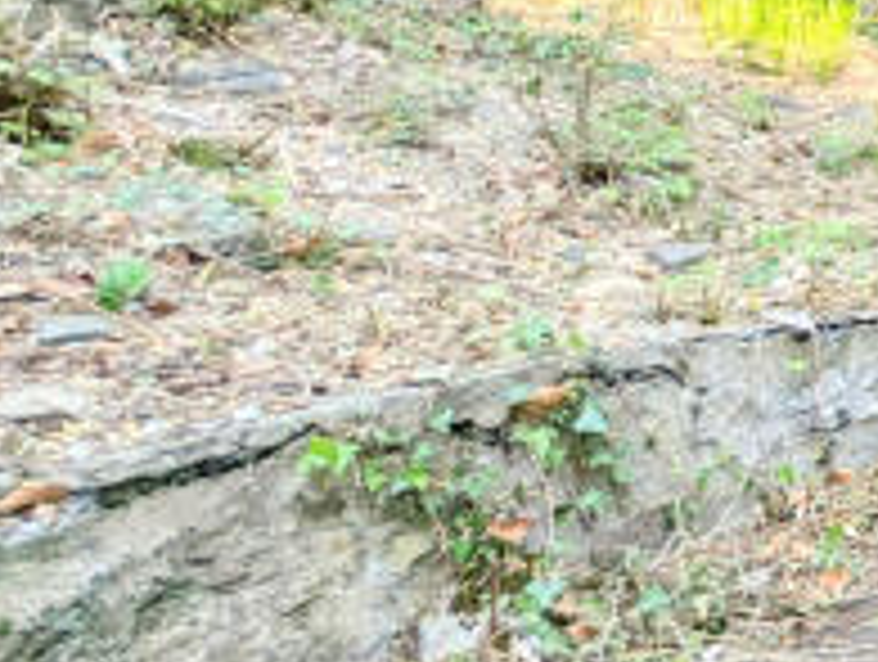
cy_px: -7
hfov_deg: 19.4
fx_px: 1601
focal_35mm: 63
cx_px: 1715
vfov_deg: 22.4
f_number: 1.95
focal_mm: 2.23
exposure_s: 1/706
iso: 37
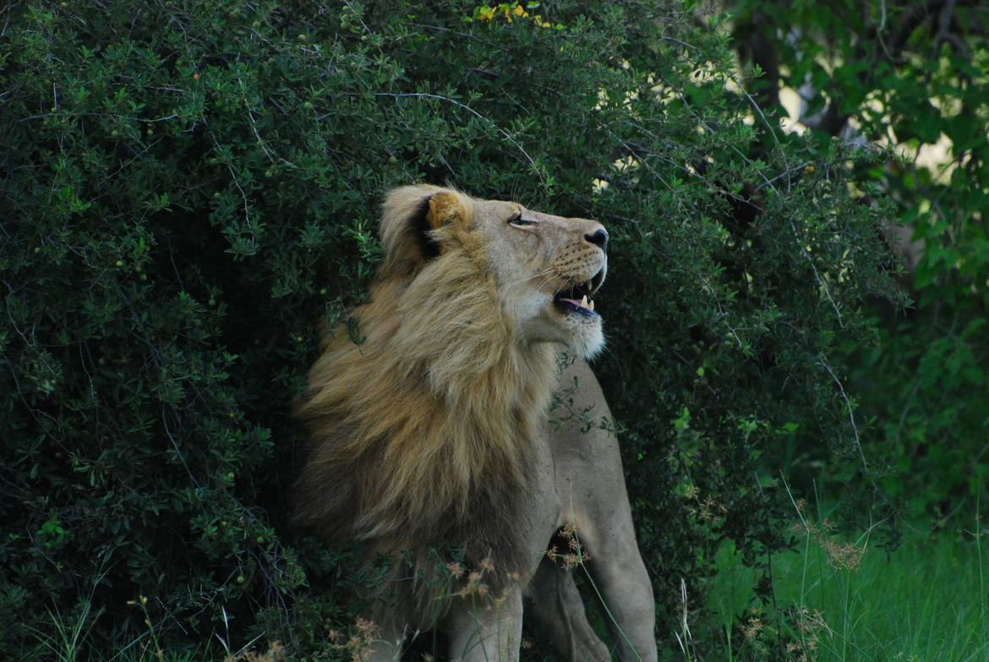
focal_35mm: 450
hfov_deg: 4.6
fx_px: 12376
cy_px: 331
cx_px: 494
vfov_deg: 3.1
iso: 800
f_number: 5.6
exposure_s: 1/640
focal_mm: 300
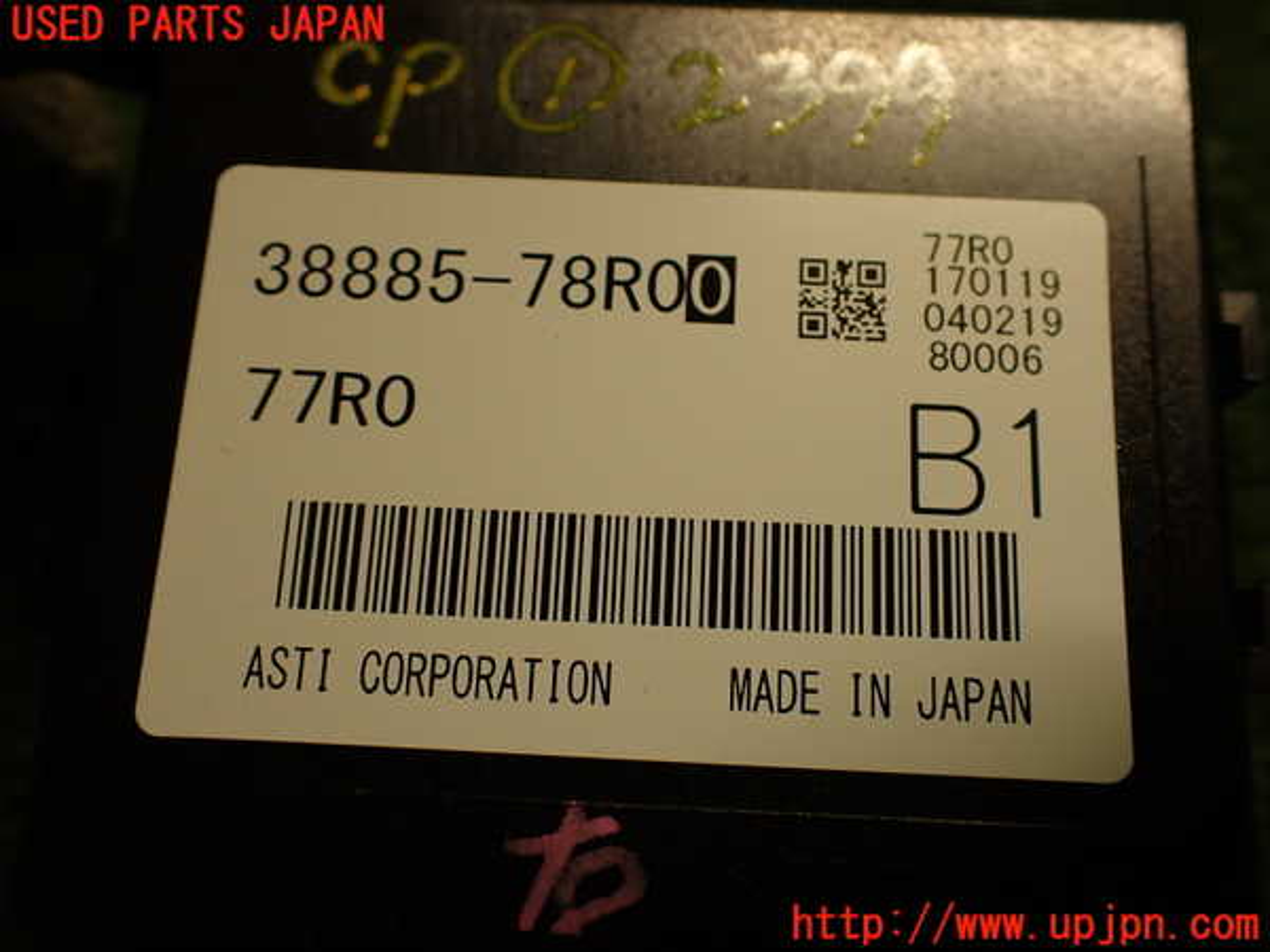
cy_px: 476
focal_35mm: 32
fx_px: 1174
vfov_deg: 44.2
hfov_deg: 56.8
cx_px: 635
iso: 160
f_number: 2.4
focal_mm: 5.79
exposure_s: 1/60
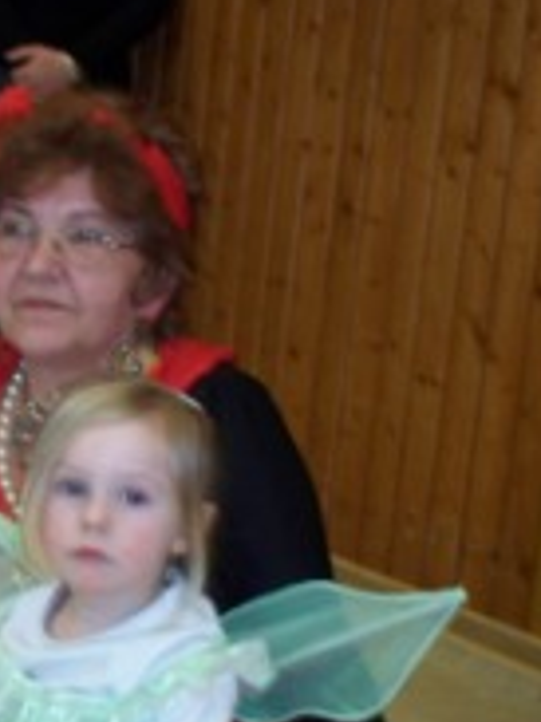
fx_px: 1836
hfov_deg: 16.6
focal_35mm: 88
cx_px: 75
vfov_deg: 22.1
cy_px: 544
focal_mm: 7.54
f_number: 2.8
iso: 200
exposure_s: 1/50
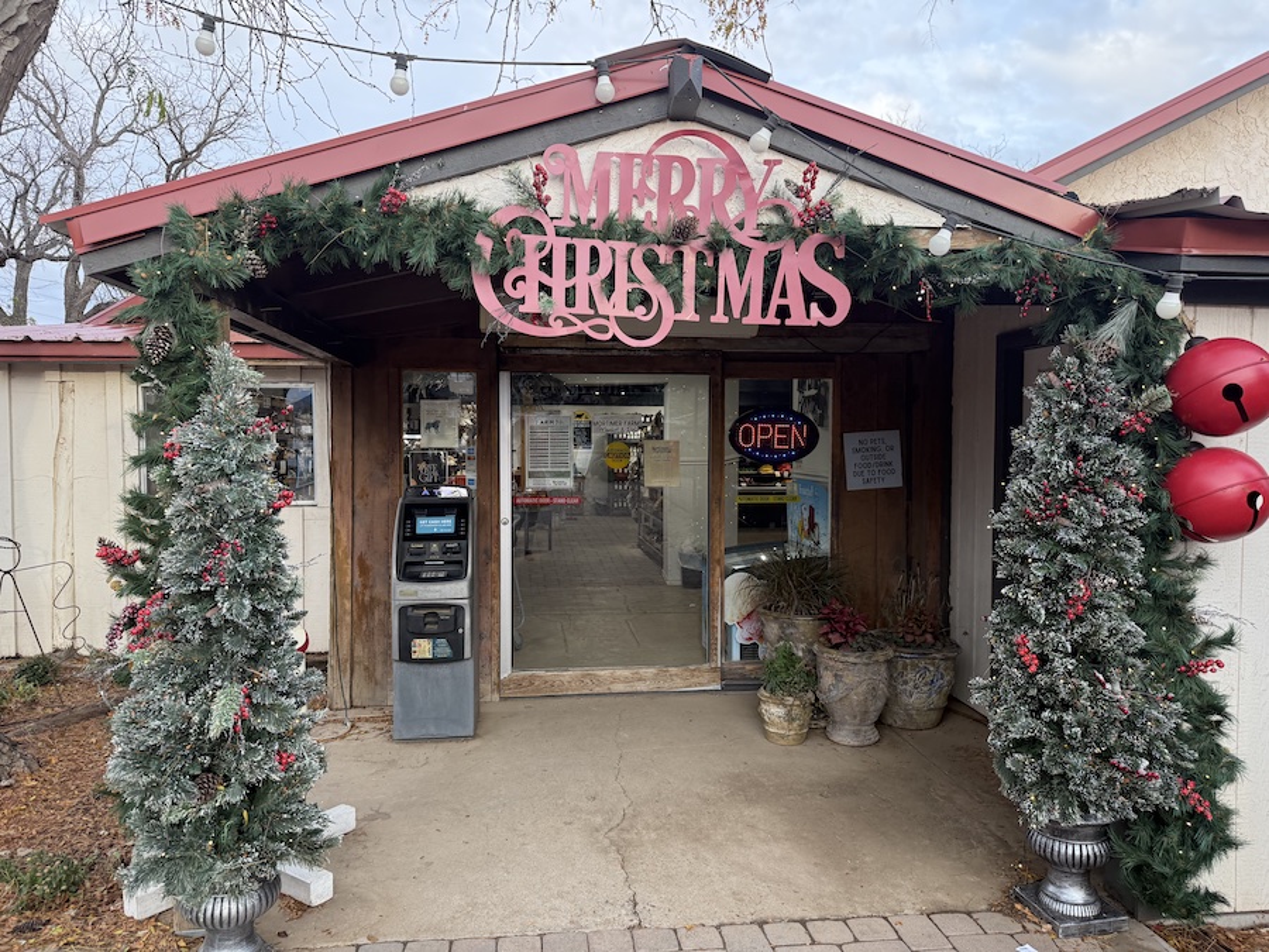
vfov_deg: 56.8
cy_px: 476
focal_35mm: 24
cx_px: 634
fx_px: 880
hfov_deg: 71.6
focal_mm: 6.76
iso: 100
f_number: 1.78
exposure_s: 1/273
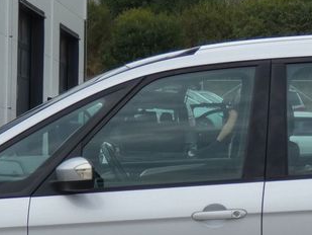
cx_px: 239
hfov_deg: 9.8
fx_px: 1821
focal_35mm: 202
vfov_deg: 7.3
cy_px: 199
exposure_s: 1/320
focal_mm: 10.8
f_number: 4.1
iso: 80
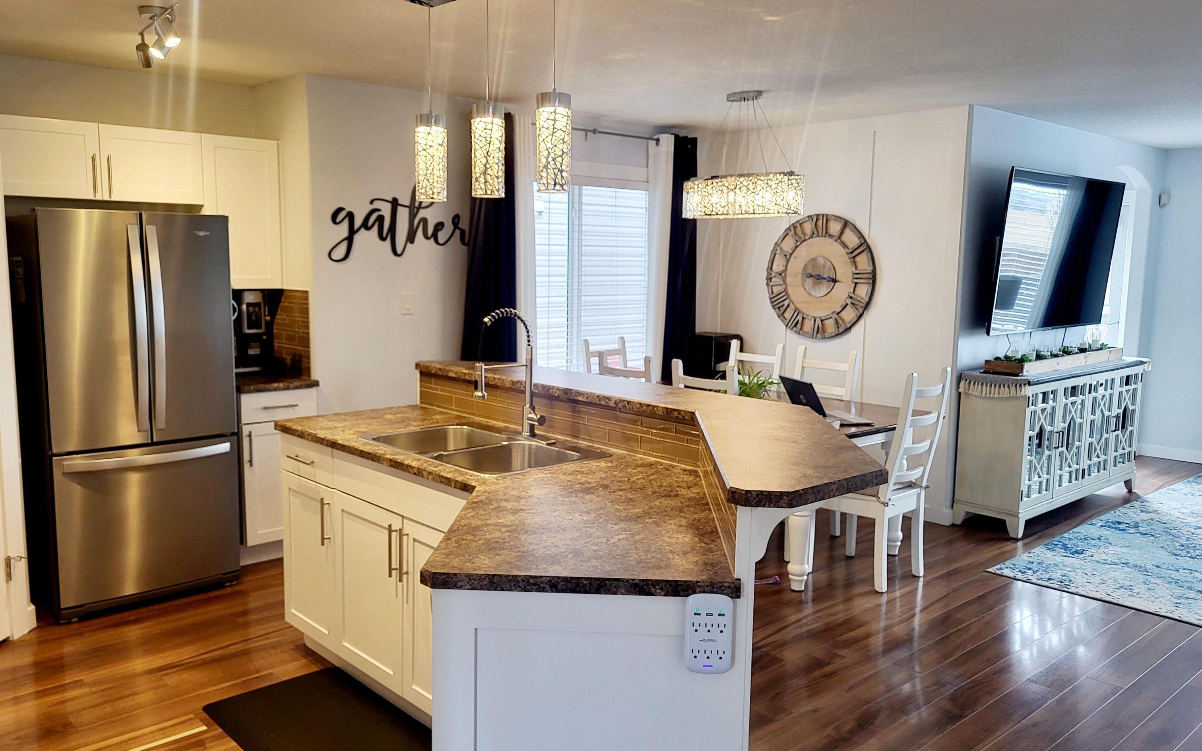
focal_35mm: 28
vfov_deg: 44.5
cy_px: 373
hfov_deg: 66.5
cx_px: 595
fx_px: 917
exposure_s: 1/120
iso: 200
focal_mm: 5.4
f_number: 1.8
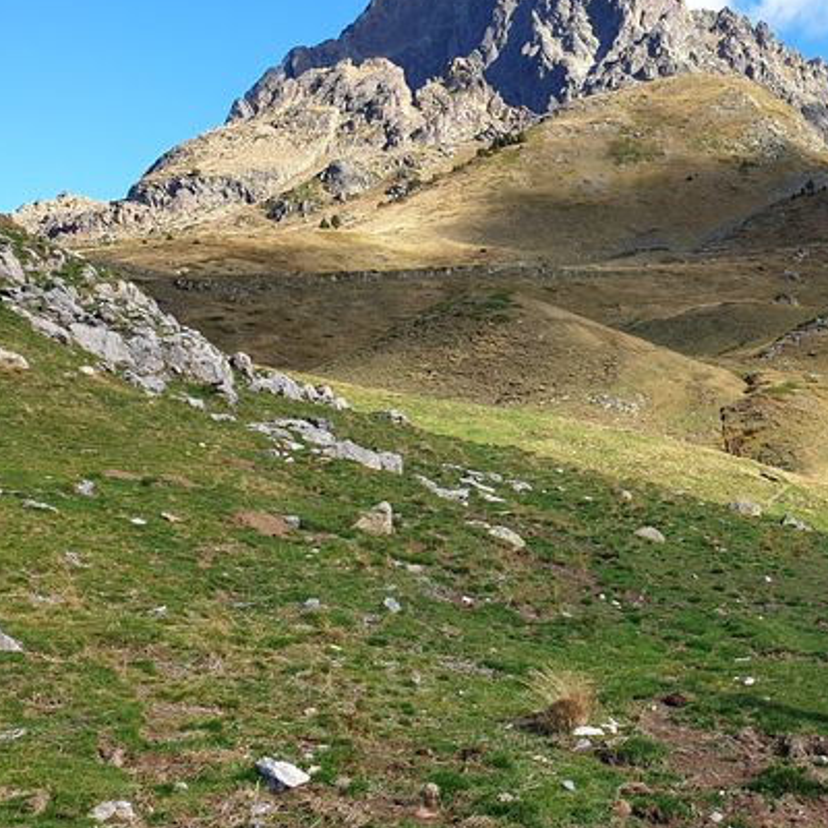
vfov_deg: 36.7
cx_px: 818
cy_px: 362
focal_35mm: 46
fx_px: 1245
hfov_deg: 33.8
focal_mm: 4.3
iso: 50
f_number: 2.4
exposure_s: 1/664
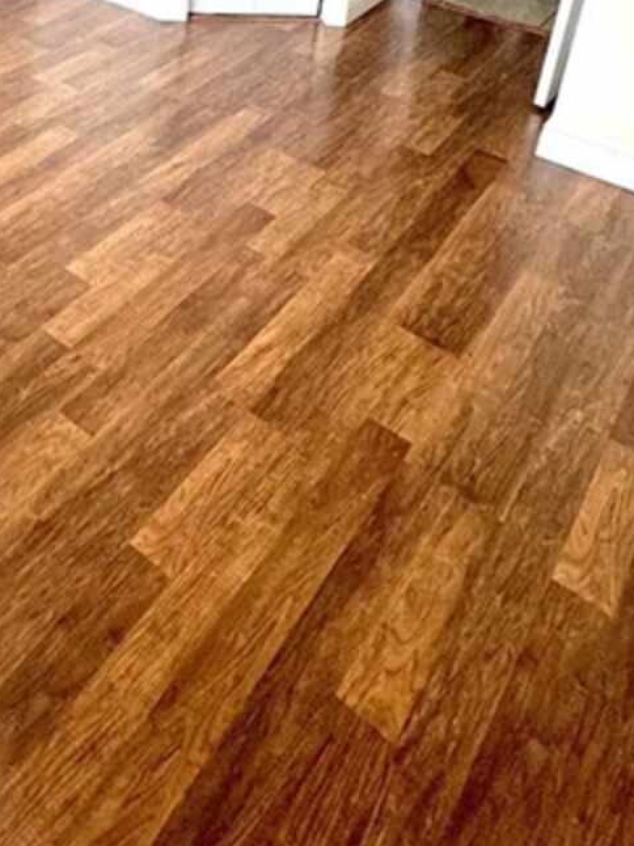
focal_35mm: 37
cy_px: -46
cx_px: -29
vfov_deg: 41.7
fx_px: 904
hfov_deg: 34.4
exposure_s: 1/60
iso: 200
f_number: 2.2
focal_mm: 2.22
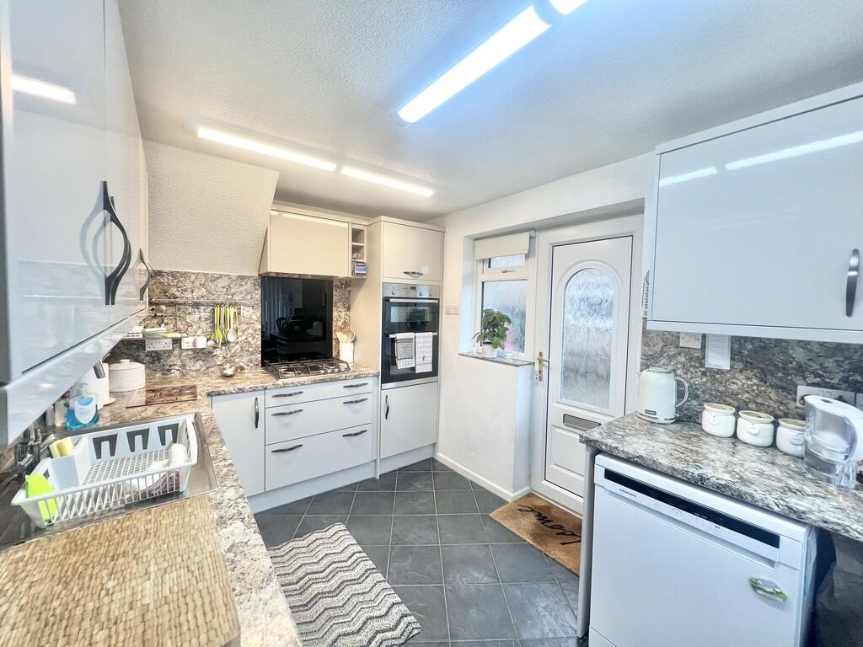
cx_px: 432
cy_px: 324
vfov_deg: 89.9
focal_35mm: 13
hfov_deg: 106.2
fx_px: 324
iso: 80
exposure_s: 1/100
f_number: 1.8
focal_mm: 1.57
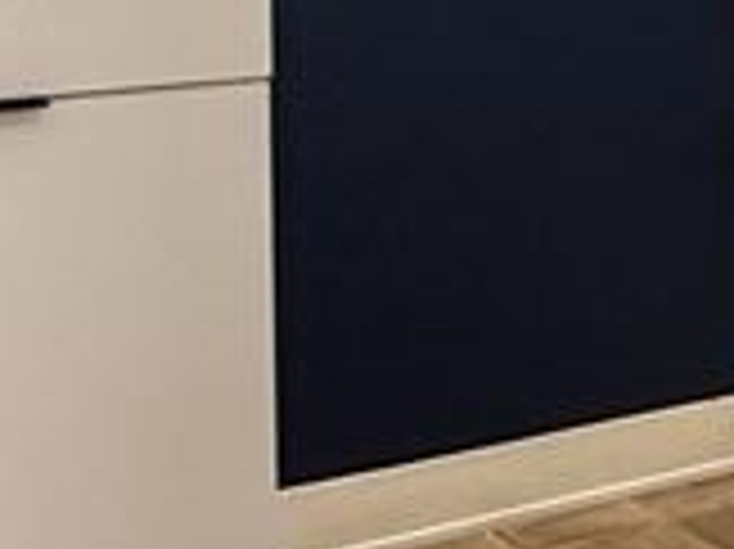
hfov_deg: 21.9
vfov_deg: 16.1
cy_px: -108
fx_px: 1865
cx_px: 630
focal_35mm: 88
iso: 320
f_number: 2.2
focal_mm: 2.22
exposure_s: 1/60
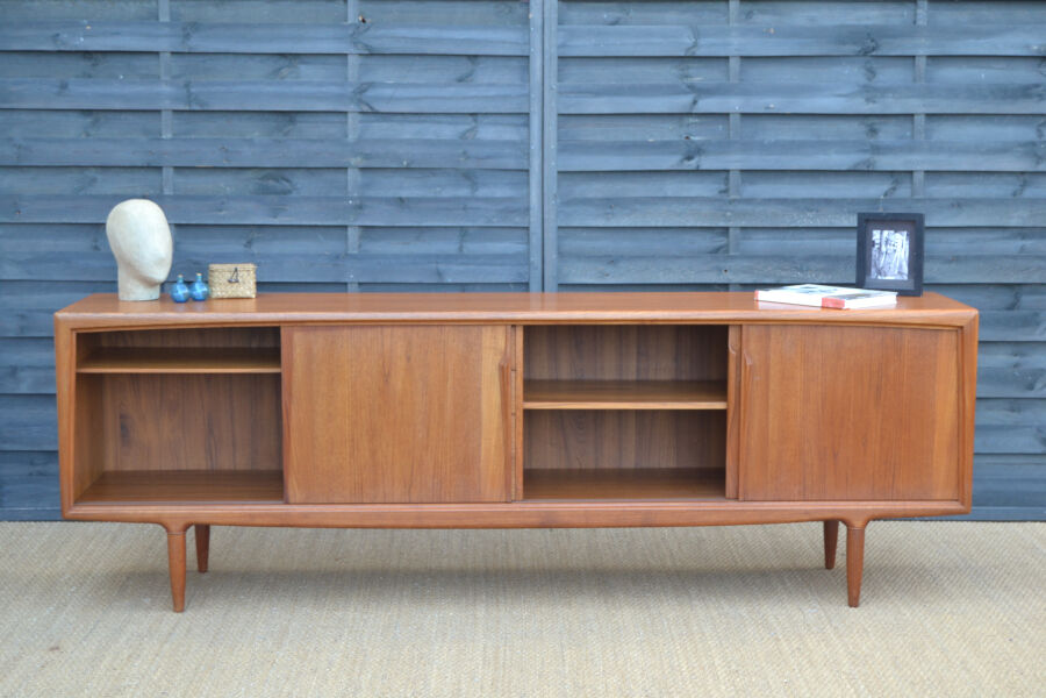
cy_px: 349
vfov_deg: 23.8
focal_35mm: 57
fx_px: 1656
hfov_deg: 35.1
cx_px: 523
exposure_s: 1/100
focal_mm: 38
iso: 400
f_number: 4.8
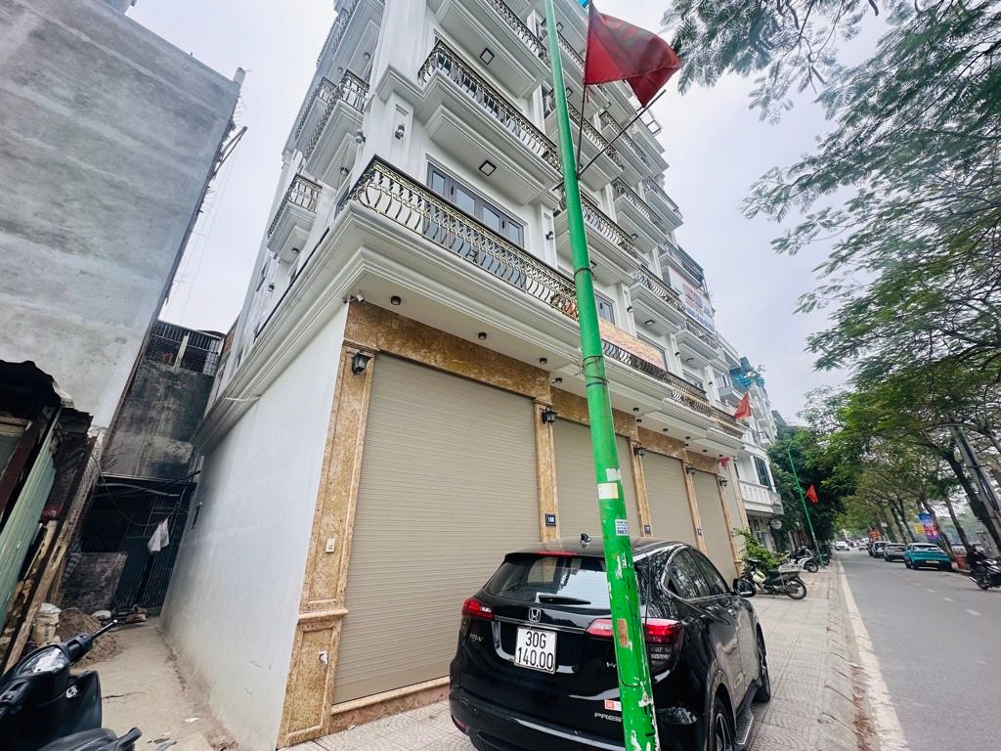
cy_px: 376
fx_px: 405
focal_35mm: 14
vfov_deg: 85.7
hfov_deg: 102.1
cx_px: 500
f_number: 2.2
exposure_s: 1/252
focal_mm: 2.22
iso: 40
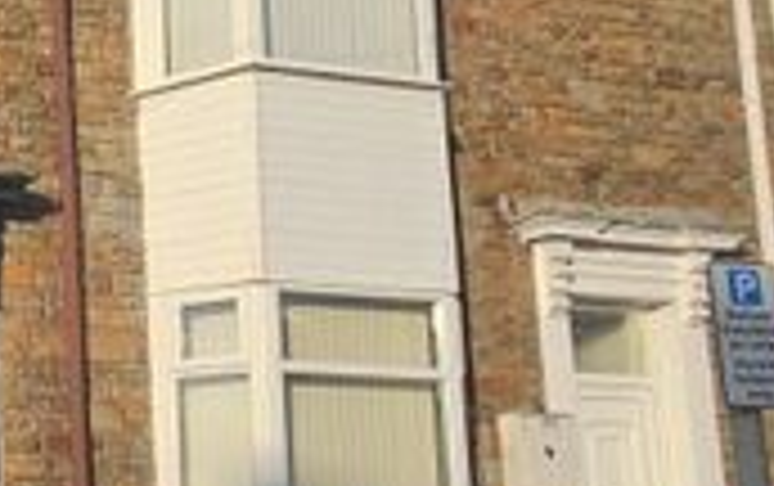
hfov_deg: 29.5
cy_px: 367
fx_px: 1183
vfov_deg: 23.0
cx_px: -220
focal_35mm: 56
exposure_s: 1/1804
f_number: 2.2
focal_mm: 2.2
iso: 50
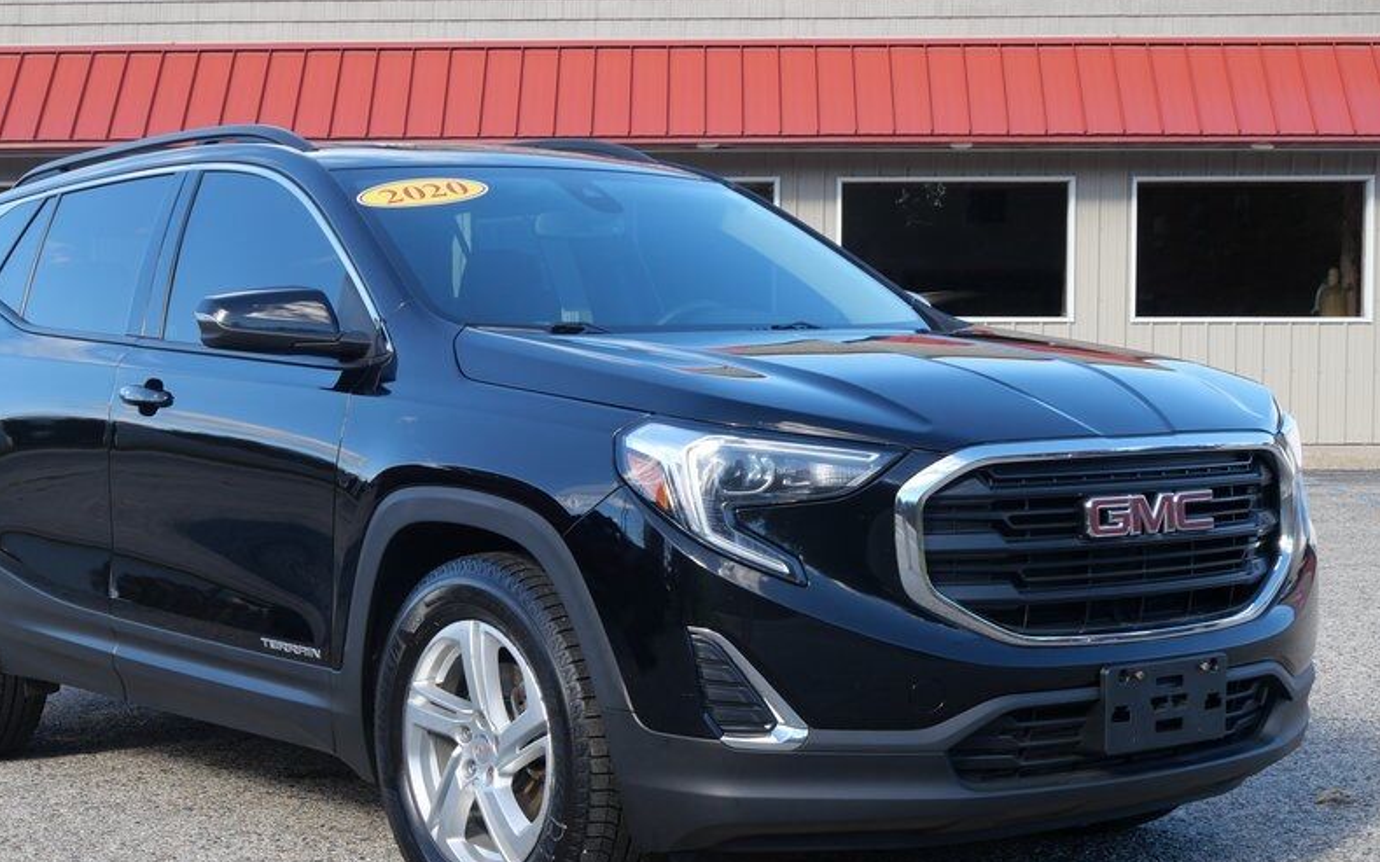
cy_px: 535
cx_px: 554
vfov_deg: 19.7
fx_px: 2482
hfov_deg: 31.0
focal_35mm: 66
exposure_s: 1/160
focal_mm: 24
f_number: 6.3
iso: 200
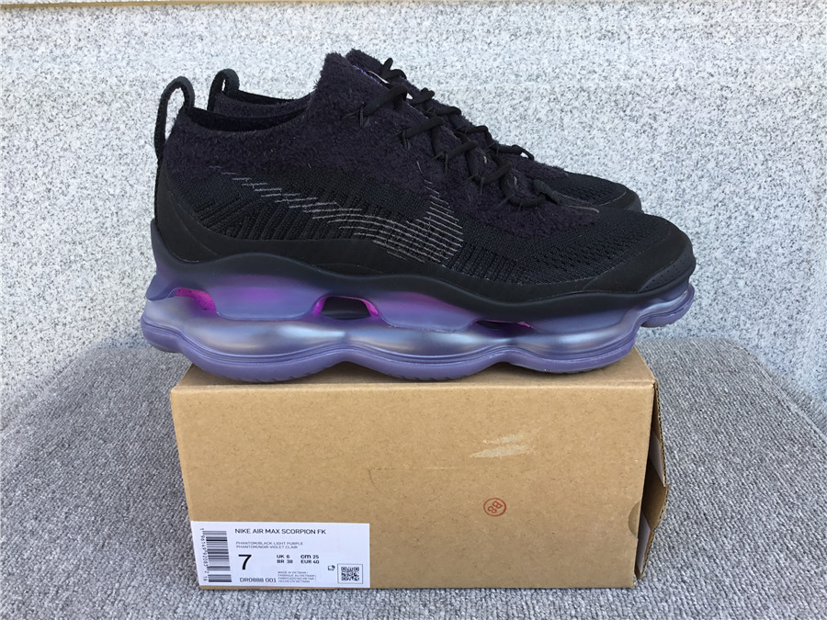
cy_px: 310
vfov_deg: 45.4
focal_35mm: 31
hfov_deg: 58.4
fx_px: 741
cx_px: 414
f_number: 2.4
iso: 25
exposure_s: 1/100
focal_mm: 3.3
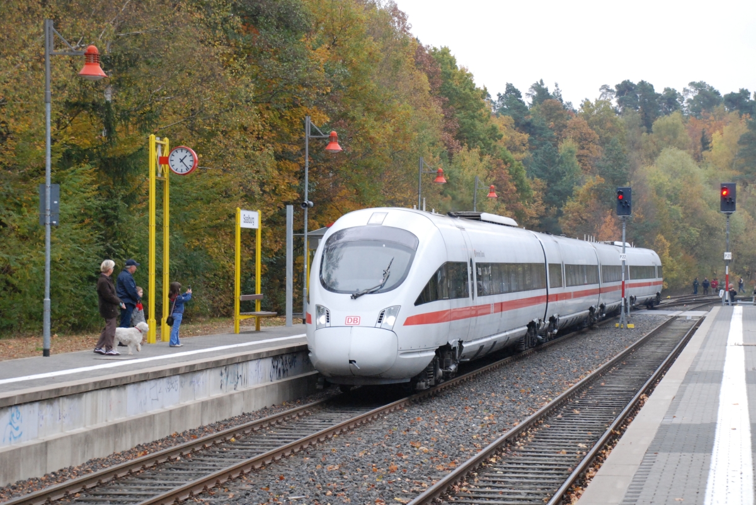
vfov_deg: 15.7
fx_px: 1828
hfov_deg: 23.4
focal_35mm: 87
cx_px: 378
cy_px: 252
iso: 1000
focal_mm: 58
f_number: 6.3
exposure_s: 1/250
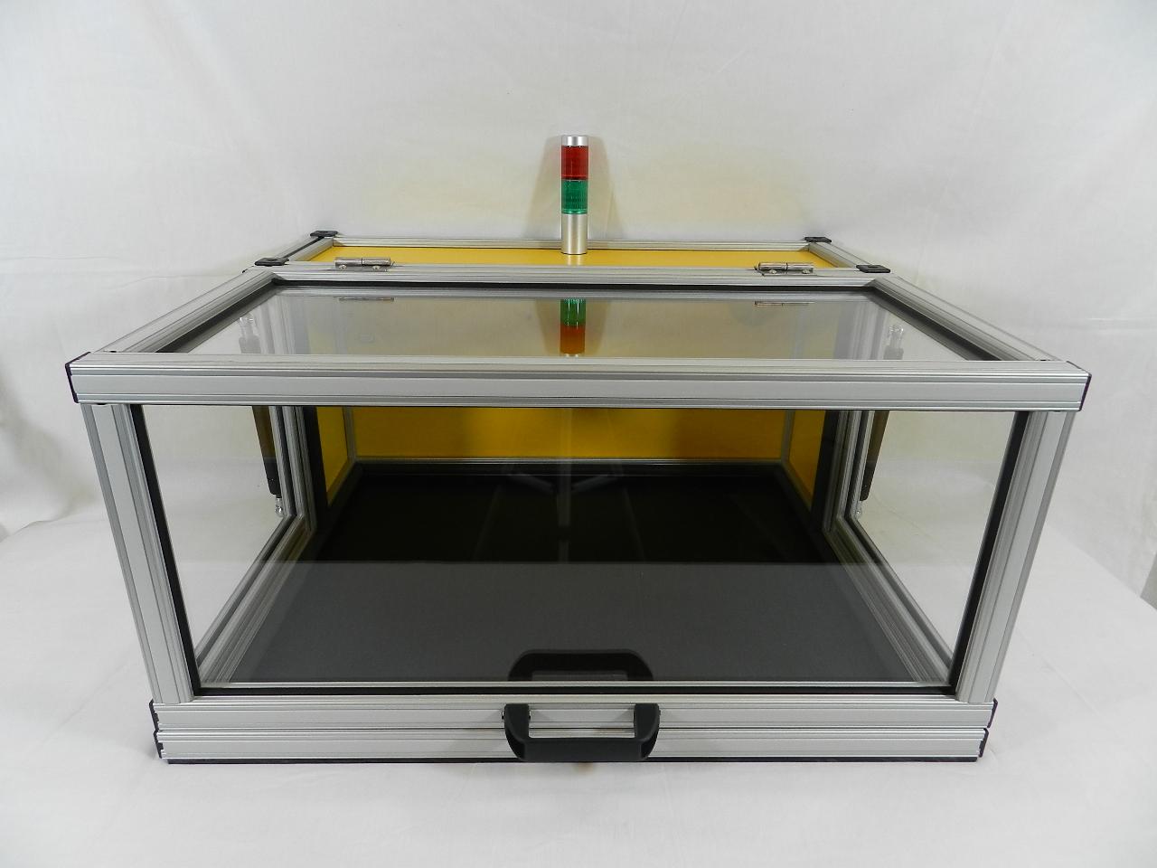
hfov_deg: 73.9
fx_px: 769
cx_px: 578
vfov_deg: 58.9
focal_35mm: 23
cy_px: 434
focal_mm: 4
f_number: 3.4
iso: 160
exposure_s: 1/40
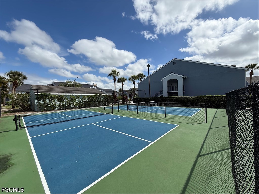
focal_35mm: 14
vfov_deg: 85.7
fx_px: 105
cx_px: 130
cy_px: 97
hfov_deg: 102.1
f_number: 2.2
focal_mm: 2.22
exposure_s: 1/3460
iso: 50
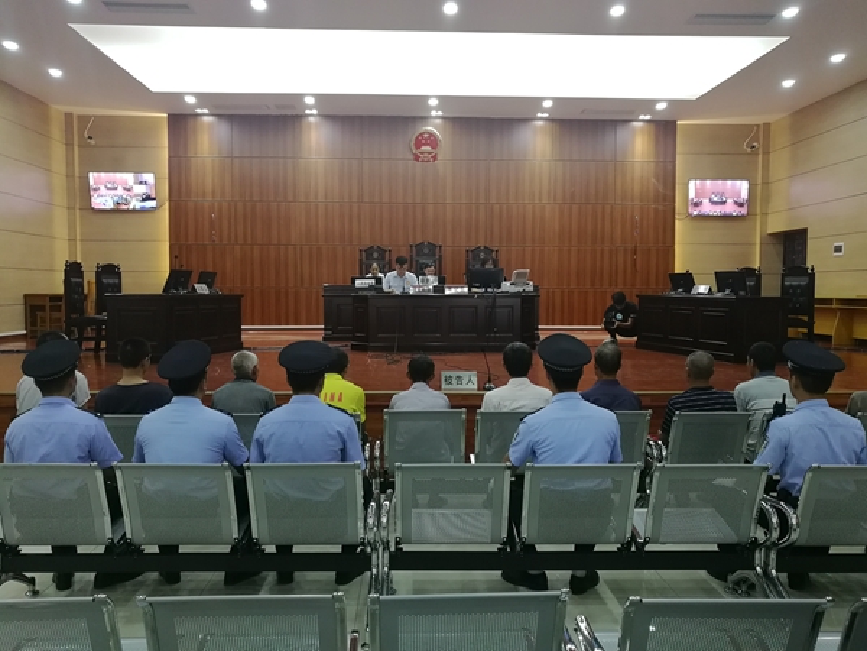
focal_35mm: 27
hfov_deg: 65.3
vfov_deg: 51.4
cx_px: 434
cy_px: 326
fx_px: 676
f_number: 2.2
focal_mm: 3.84
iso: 320
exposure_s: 1/25
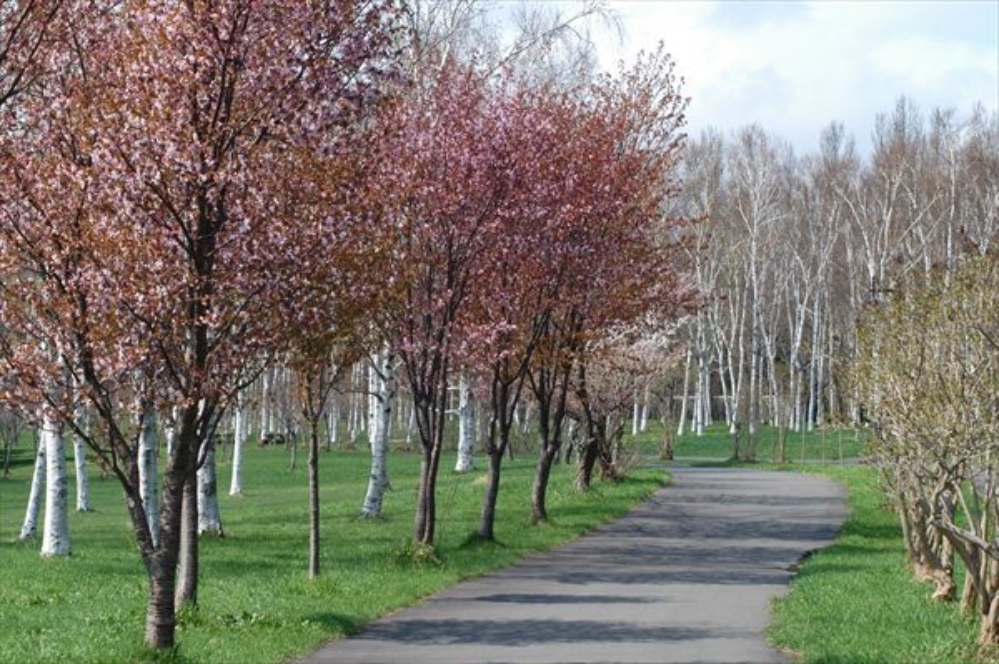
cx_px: 500
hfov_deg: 19.5
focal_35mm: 105
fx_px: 2911
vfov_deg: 13.0
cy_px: 332
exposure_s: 1/250
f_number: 8
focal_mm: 70
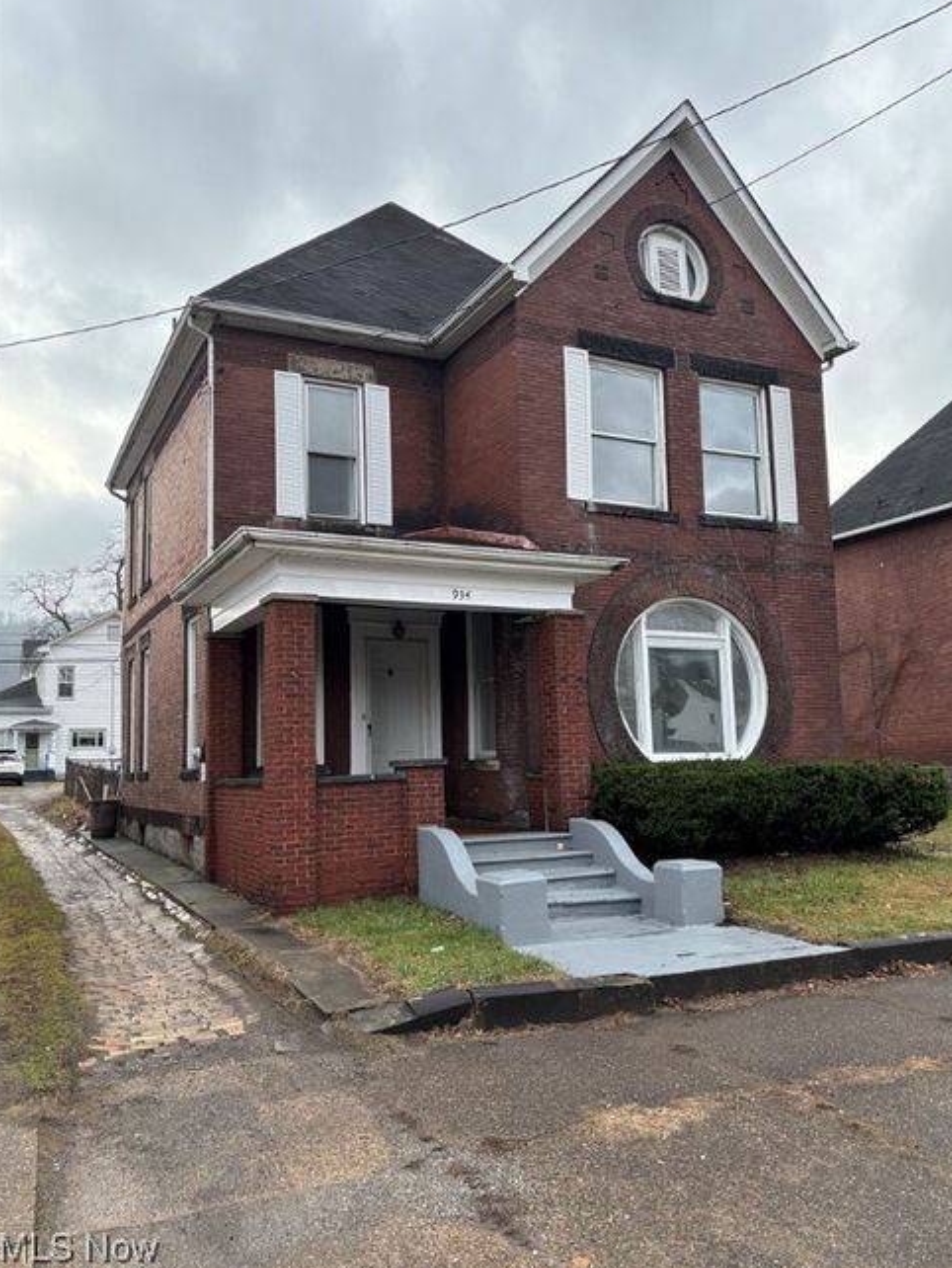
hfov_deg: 51.4
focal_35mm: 27
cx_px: 482
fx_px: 989
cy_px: 627
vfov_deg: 65.3
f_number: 1.6
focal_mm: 5.96
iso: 50
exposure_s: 1/622
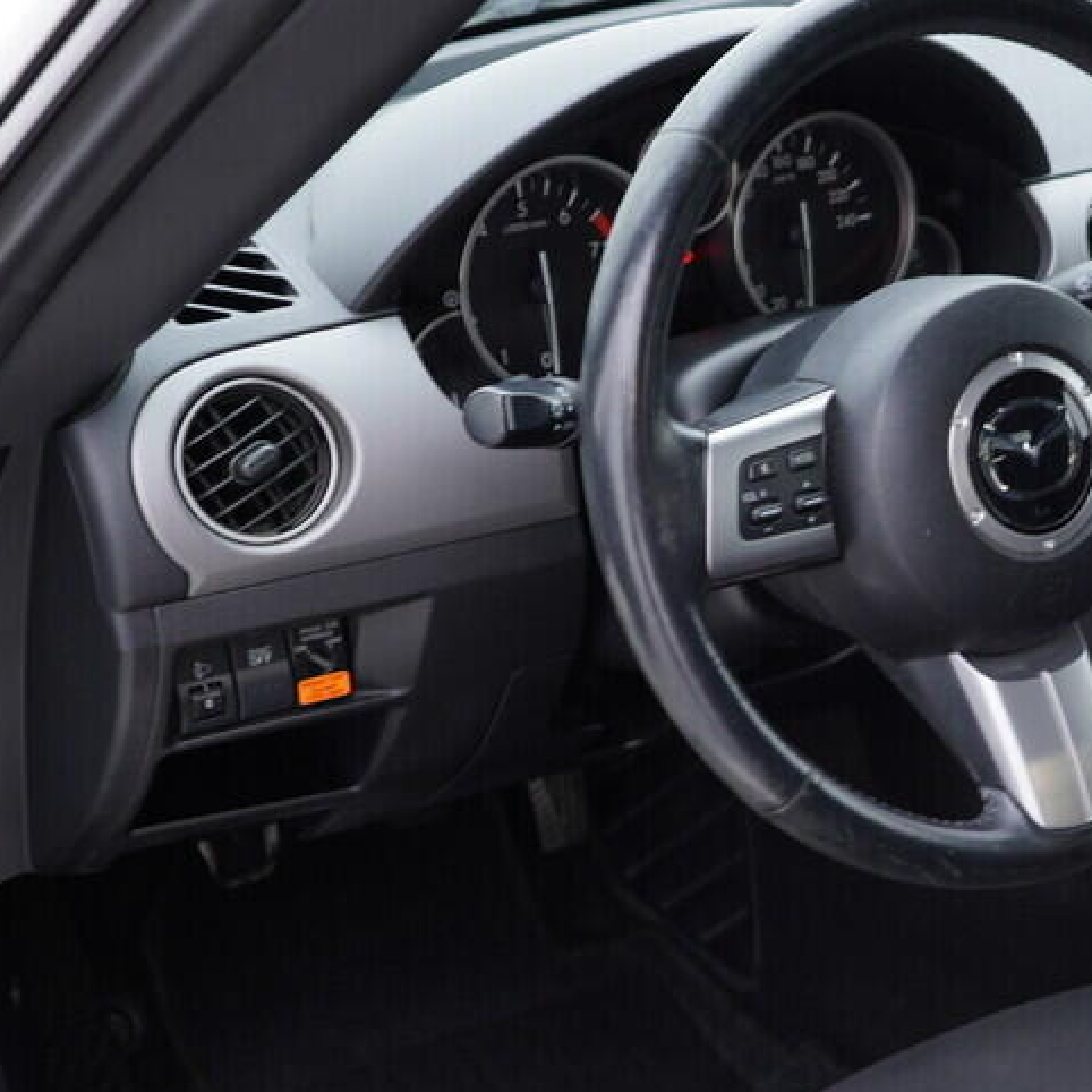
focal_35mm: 65
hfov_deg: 25.8
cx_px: 945
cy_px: 570
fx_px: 2320
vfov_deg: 26.5
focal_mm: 24
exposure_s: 1/40
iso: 160
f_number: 2.8
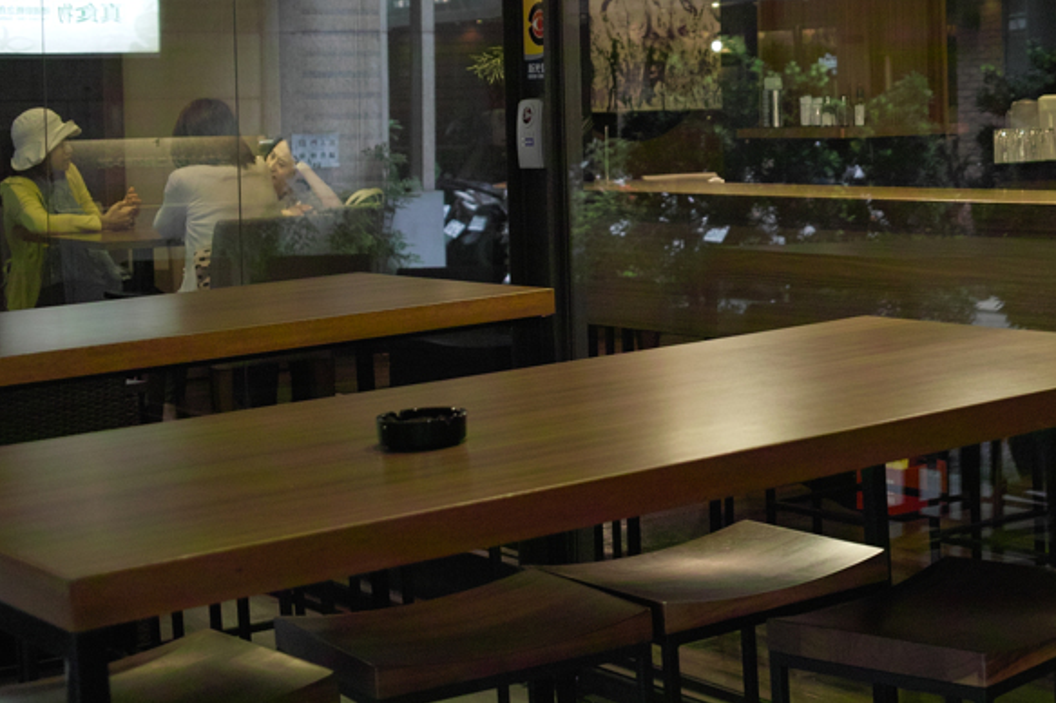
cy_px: 149
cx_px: 864
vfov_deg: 18.7
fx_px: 2111
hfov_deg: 27.5
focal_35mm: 72
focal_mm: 24.2
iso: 400
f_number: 2.8
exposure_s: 1/25
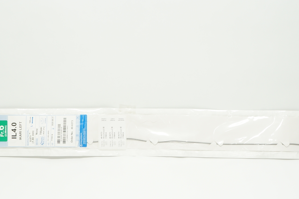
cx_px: 133
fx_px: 523
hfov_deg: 31.9
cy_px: 131
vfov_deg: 21.5
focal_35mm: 63
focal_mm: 22
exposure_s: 1/15
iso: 400
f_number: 11
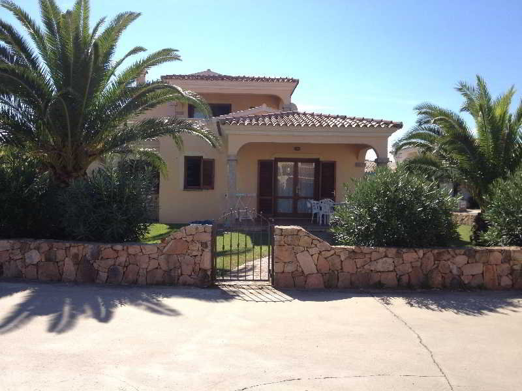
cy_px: 196
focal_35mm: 35
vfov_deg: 40.7
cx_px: 261
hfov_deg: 52.6
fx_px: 528
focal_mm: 4.28
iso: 64
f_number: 2.4
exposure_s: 1/1200
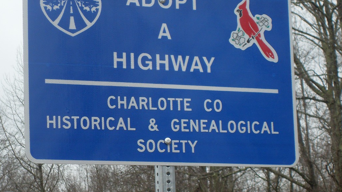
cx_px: 174
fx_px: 1369
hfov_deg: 14.2
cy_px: 84
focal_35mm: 151
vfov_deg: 8.0
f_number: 5.2
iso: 80
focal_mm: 18.1
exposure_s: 1/250
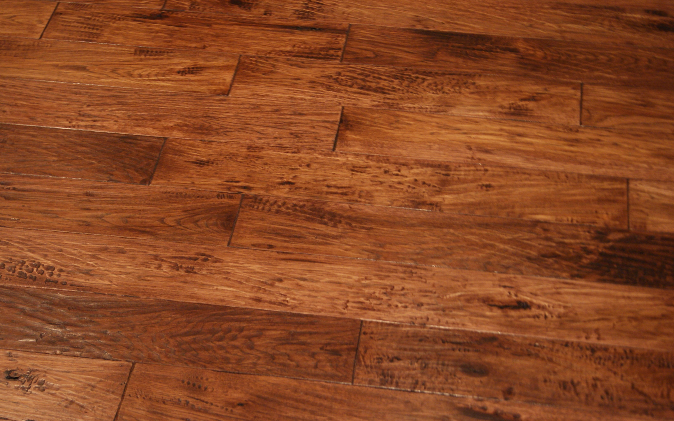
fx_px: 1341
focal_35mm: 73
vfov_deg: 17.8
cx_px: 303
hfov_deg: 28.2
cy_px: 264
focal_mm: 40
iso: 400
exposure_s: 1/3
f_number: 5.6
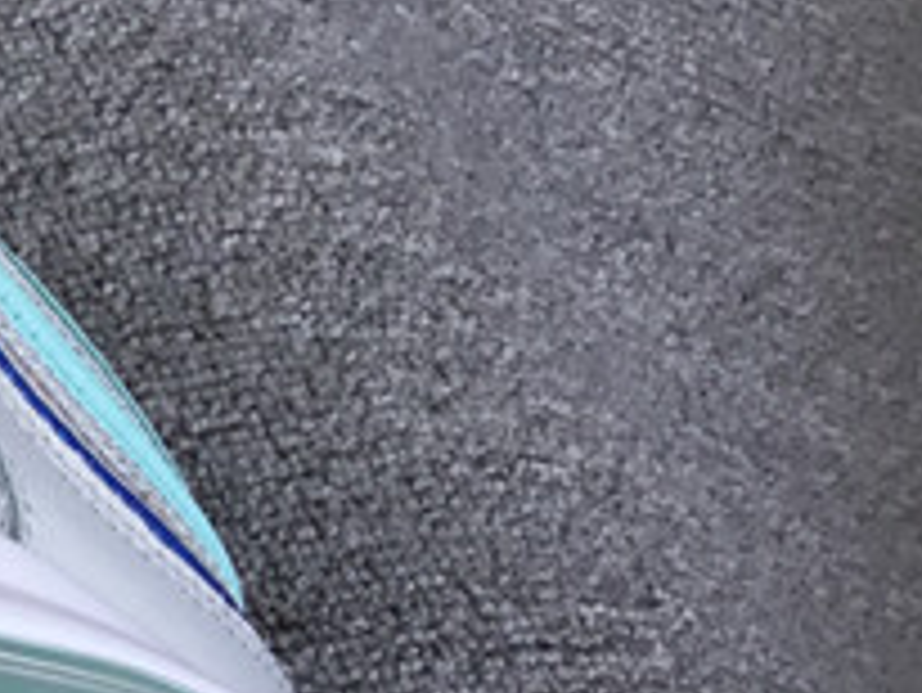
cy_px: 574
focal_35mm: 136
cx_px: -1084
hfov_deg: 12.3
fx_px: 3624
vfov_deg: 10.9
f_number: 2.4
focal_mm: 3.3
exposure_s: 1/275
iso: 25
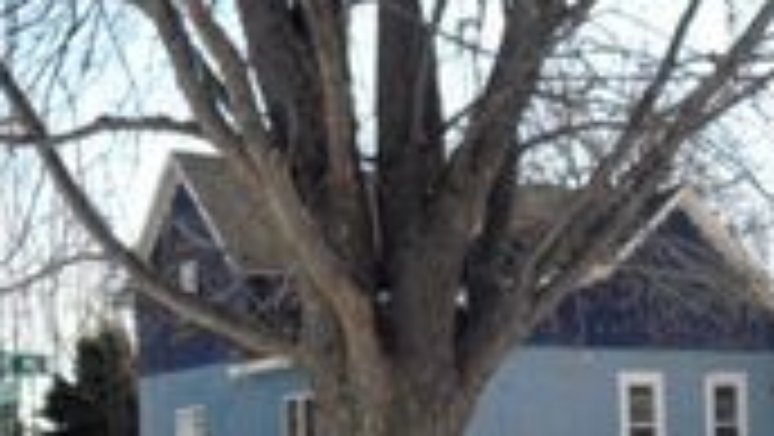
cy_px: 485
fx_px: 1622
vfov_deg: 14.9
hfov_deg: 26.8
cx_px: 450
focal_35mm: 79
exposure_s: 1/1000
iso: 200
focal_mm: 6.3
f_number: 3.1
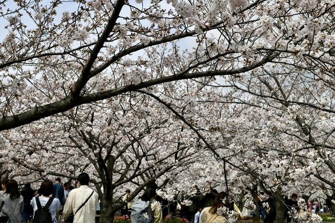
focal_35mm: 50
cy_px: 112
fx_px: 465
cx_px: 168
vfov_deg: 27.0
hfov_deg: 39.6
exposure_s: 1/320
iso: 100
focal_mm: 50
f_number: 9
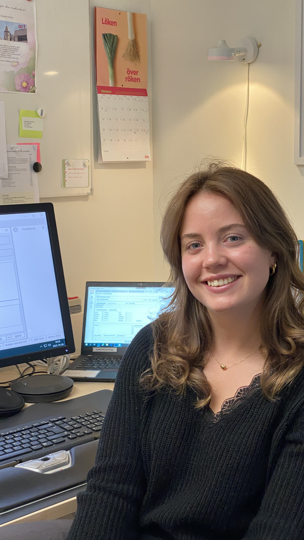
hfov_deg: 21.0
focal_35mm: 57
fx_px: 817
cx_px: 191
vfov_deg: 36.6
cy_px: 270
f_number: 2
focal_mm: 6
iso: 160
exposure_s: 1/50
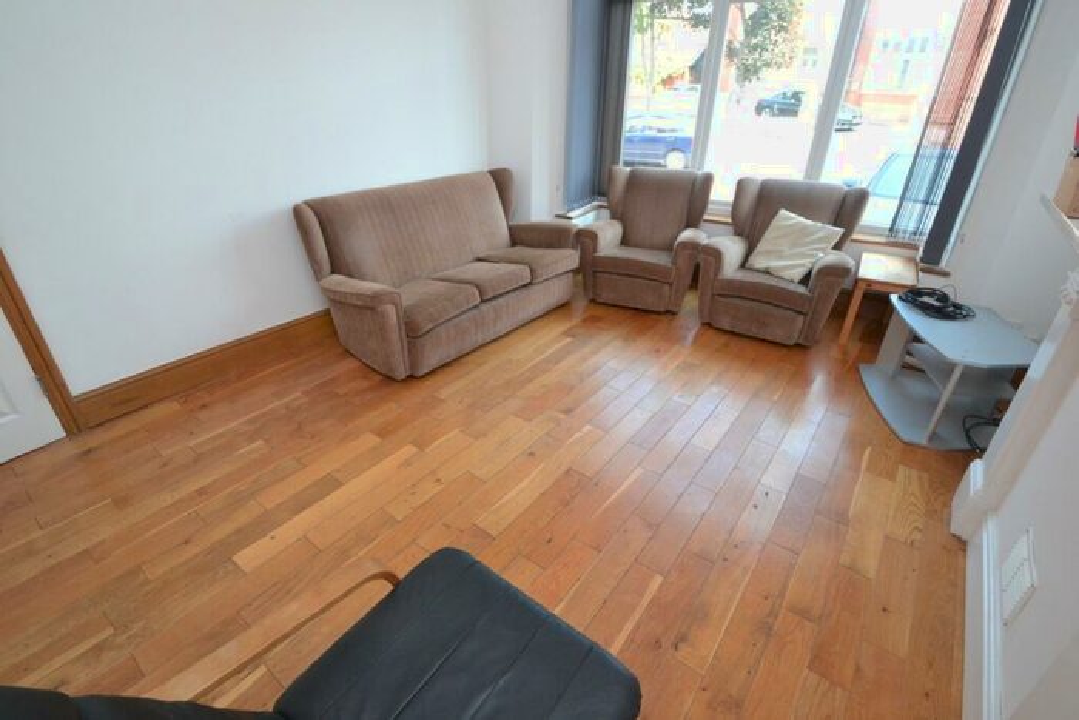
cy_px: 360
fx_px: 495
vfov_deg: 72.1
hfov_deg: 95.0
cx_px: 540
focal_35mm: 16
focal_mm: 11
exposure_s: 1/125
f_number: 8
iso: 1600
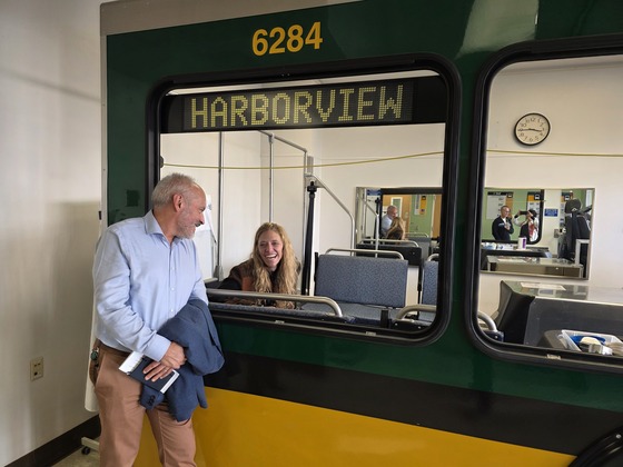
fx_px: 414
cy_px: 234
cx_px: 312
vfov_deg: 58.9
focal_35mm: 23
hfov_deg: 73.9
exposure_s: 1/120
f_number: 1.7
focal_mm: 6.3
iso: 80
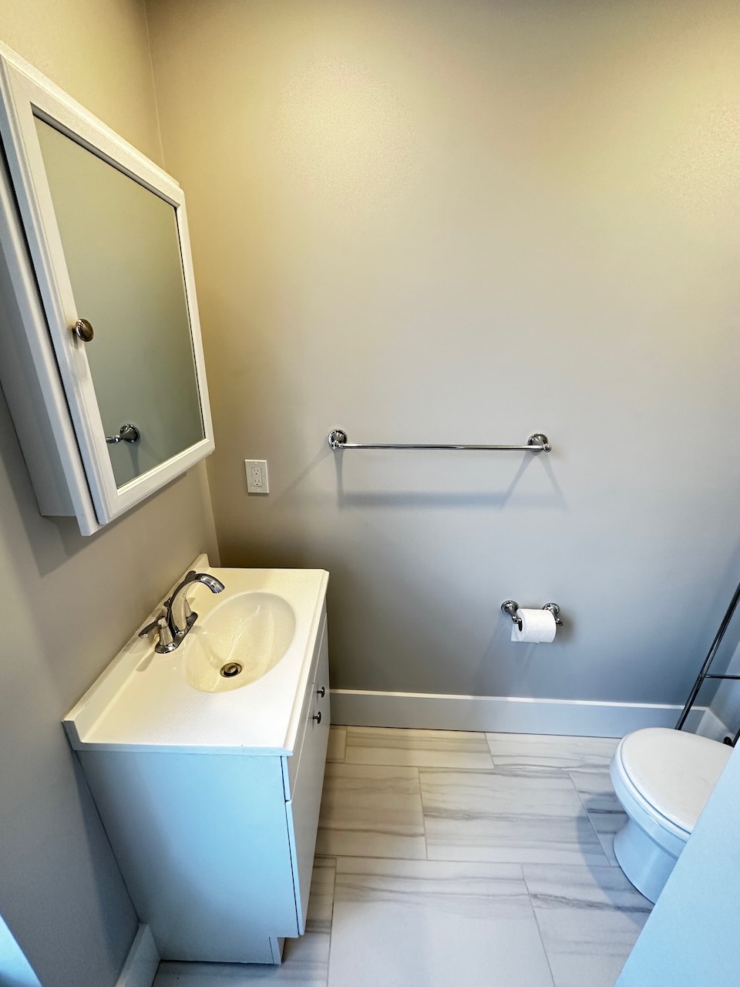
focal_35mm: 14
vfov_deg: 102.1
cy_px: 494
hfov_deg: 85.7
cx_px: 370
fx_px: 399
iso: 160
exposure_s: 1/60
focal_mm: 2.22
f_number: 2.2
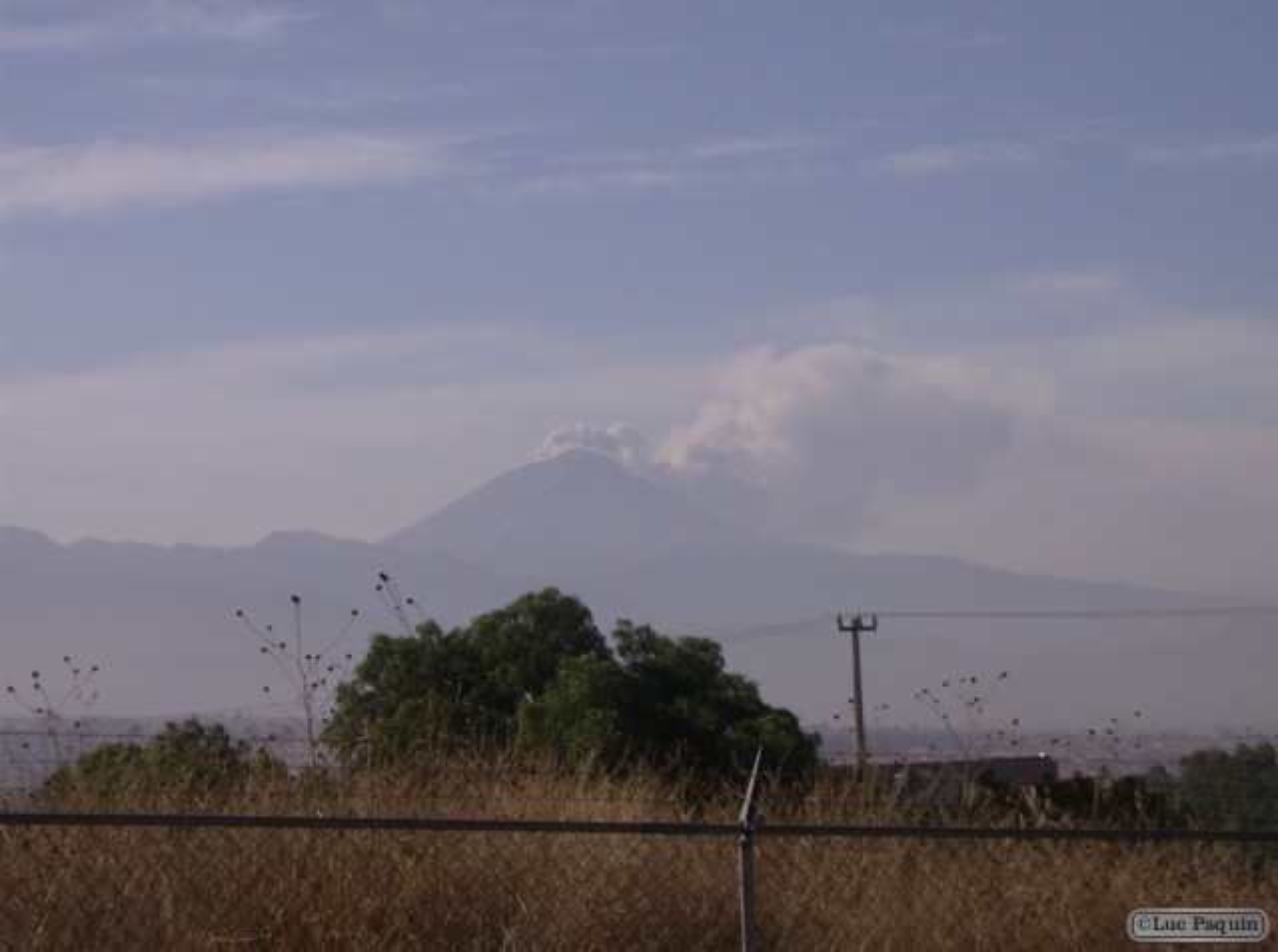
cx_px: 639
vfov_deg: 13.5
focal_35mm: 109
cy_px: 476
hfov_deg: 18.1
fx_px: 4015
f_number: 7.8
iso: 100
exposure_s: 1/776
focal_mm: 18
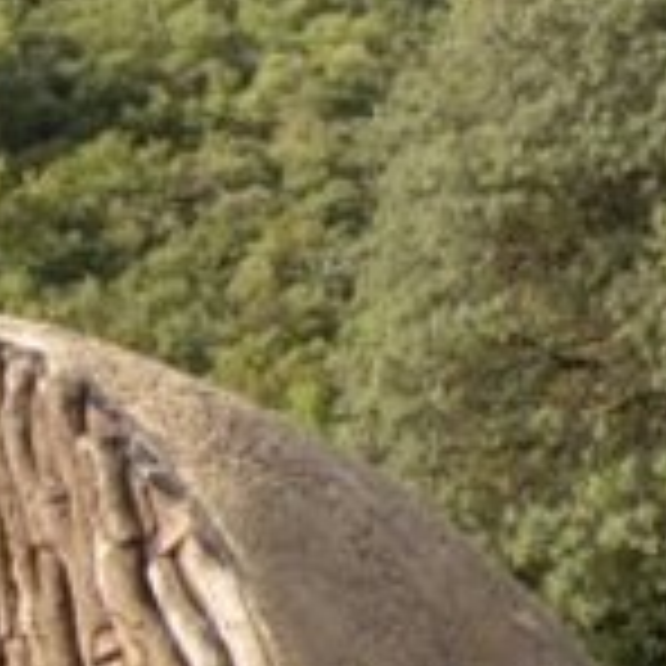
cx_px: -346
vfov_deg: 16.9
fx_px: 2242
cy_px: 266
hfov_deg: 15.5
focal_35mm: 103
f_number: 4.5
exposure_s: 1/165
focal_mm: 4.7
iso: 64
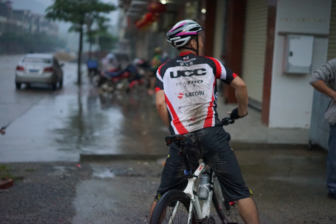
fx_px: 513
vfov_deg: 24.6
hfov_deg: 36.2
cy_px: 112
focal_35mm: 55
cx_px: 168
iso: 6400
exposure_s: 1/1250
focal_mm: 55
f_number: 1.8
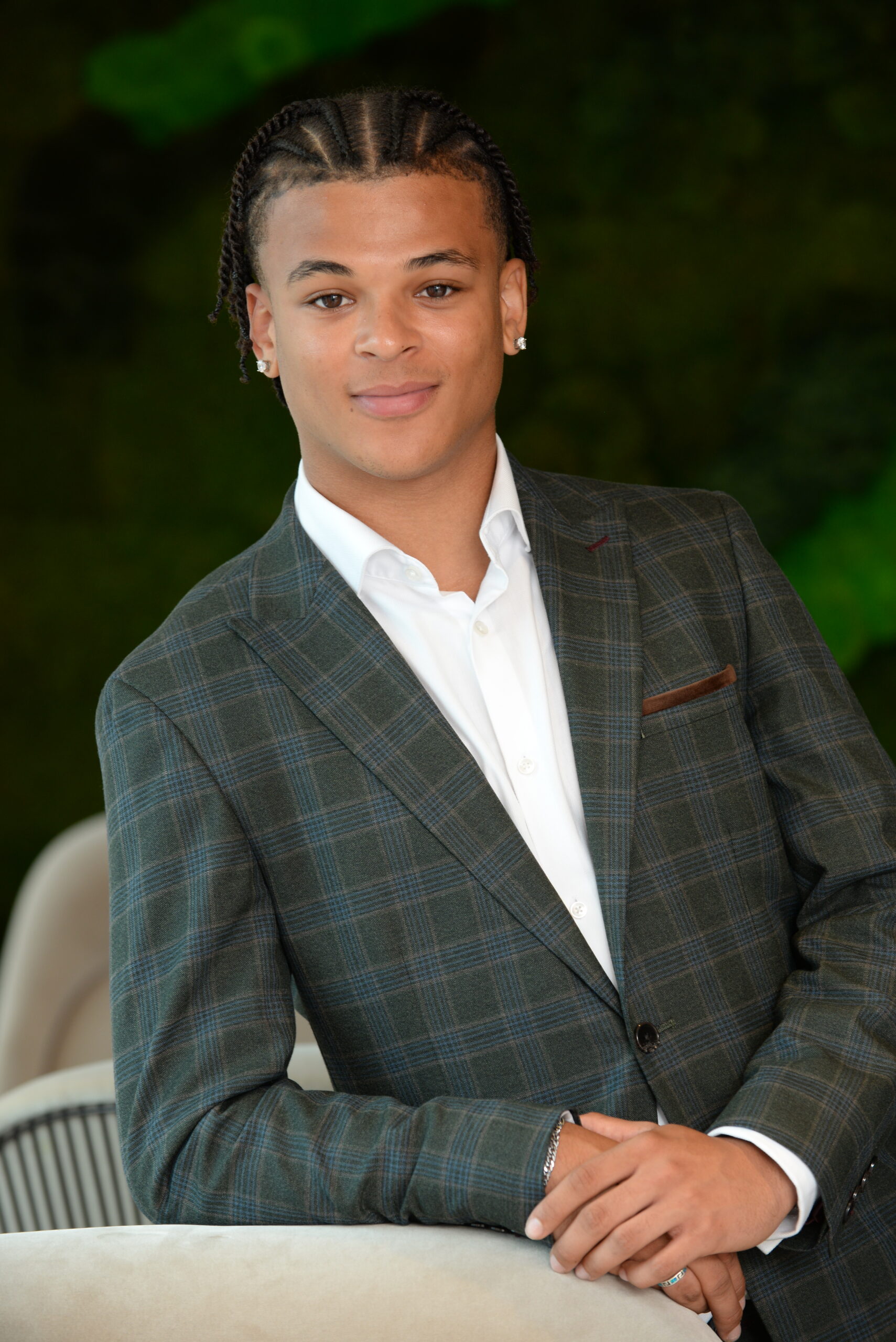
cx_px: 448
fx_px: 5035
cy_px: 671
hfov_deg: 10.2
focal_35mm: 135
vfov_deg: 15.2
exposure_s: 1/80
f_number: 5.6
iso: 500
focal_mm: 135
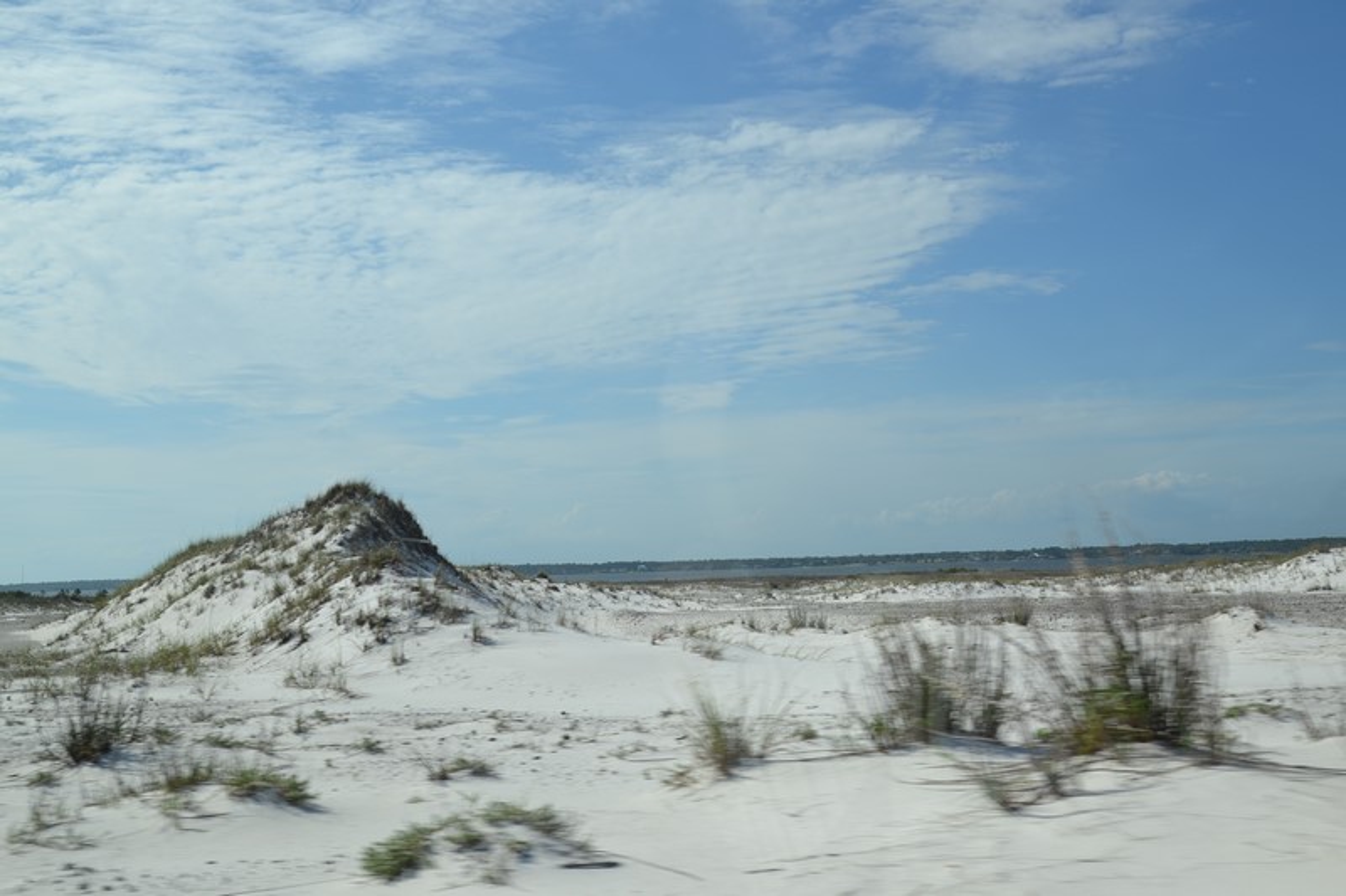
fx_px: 1402
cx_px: 673
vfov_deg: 35.5
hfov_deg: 51.3
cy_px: 448
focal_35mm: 38
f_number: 9
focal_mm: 25
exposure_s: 1/320
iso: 100
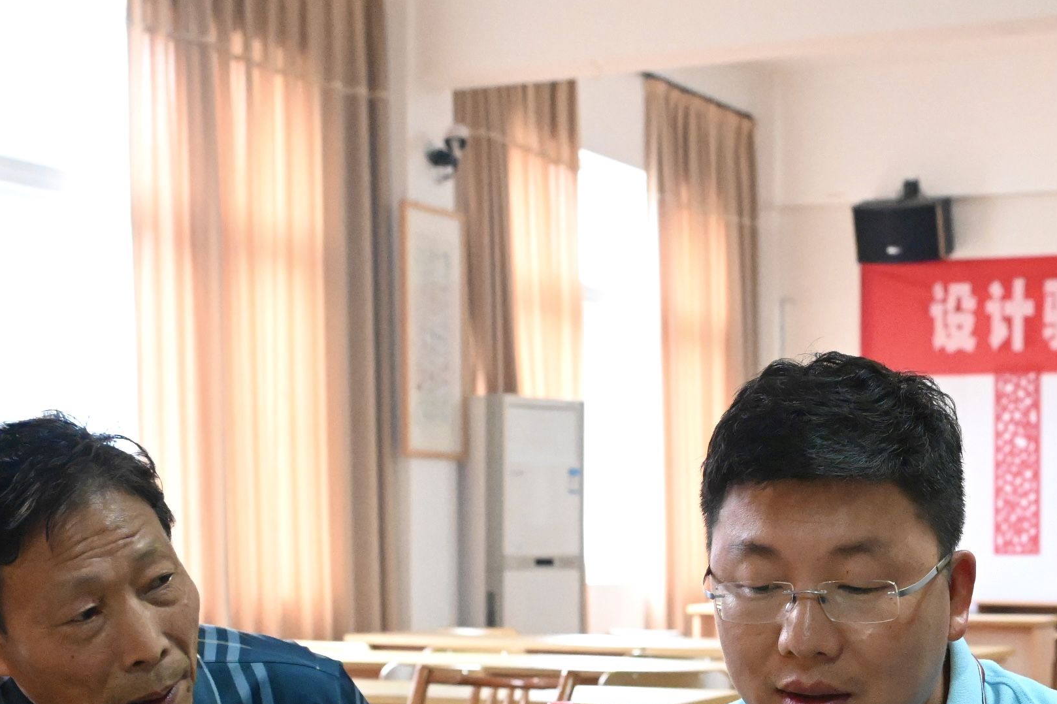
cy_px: 687
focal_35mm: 74
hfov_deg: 26.9
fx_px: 2172
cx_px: 824
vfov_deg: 18.0
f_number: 4.5
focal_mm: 29
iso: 8000
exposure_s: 1/125
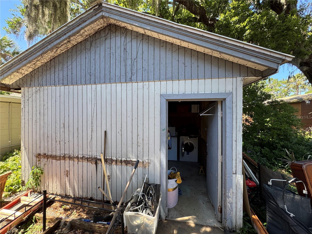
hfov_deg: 102.1
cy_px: 117
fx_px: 126
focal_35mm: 14
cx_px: 156
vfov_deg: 85.7
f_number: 2.2
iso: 40
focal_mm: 2.22
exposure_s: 1/170
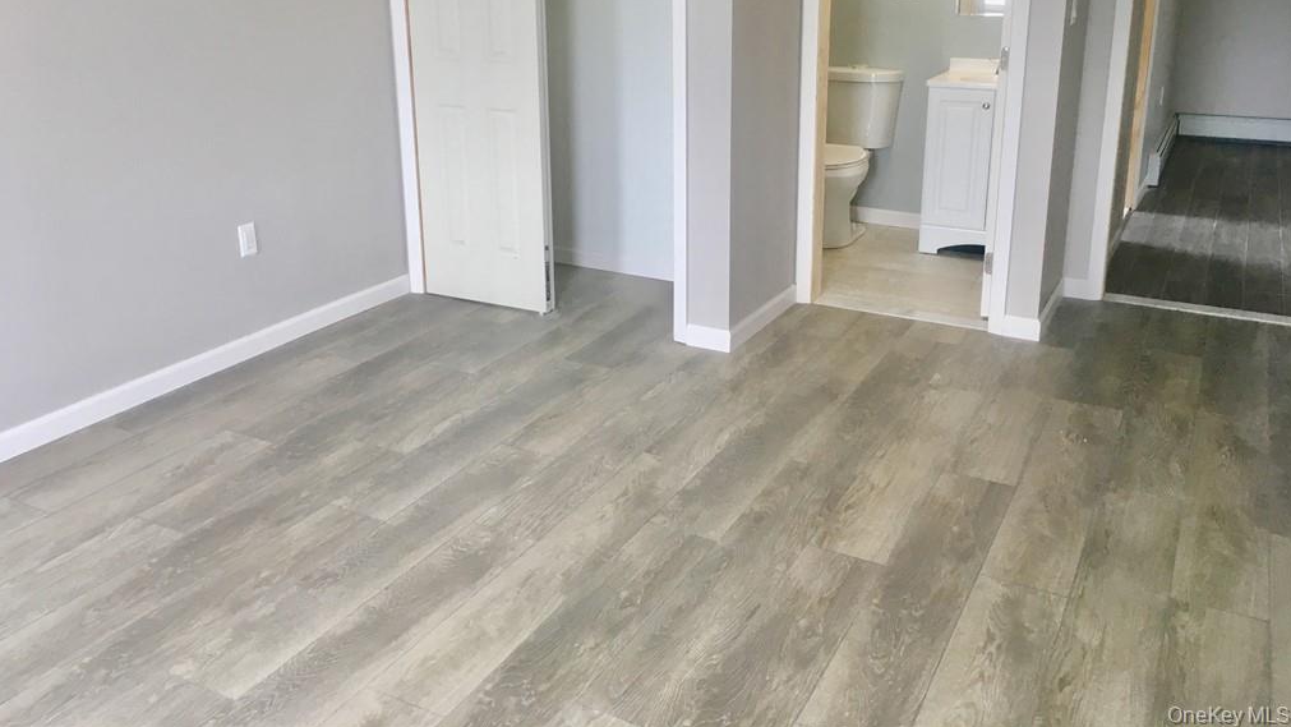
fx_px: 1096
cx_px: 644
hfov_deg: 61.0
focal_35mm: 32
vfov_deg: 36.3
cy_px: 240
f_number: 2.2
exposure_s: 1/30
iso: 32
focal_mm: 4.15
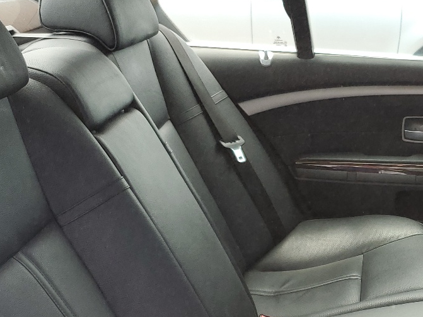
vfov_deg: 23.2
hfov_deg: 29.1
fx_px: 757
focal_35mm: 62
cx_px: 430
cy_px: 269
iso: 50
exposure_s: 1/222
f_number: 1.5
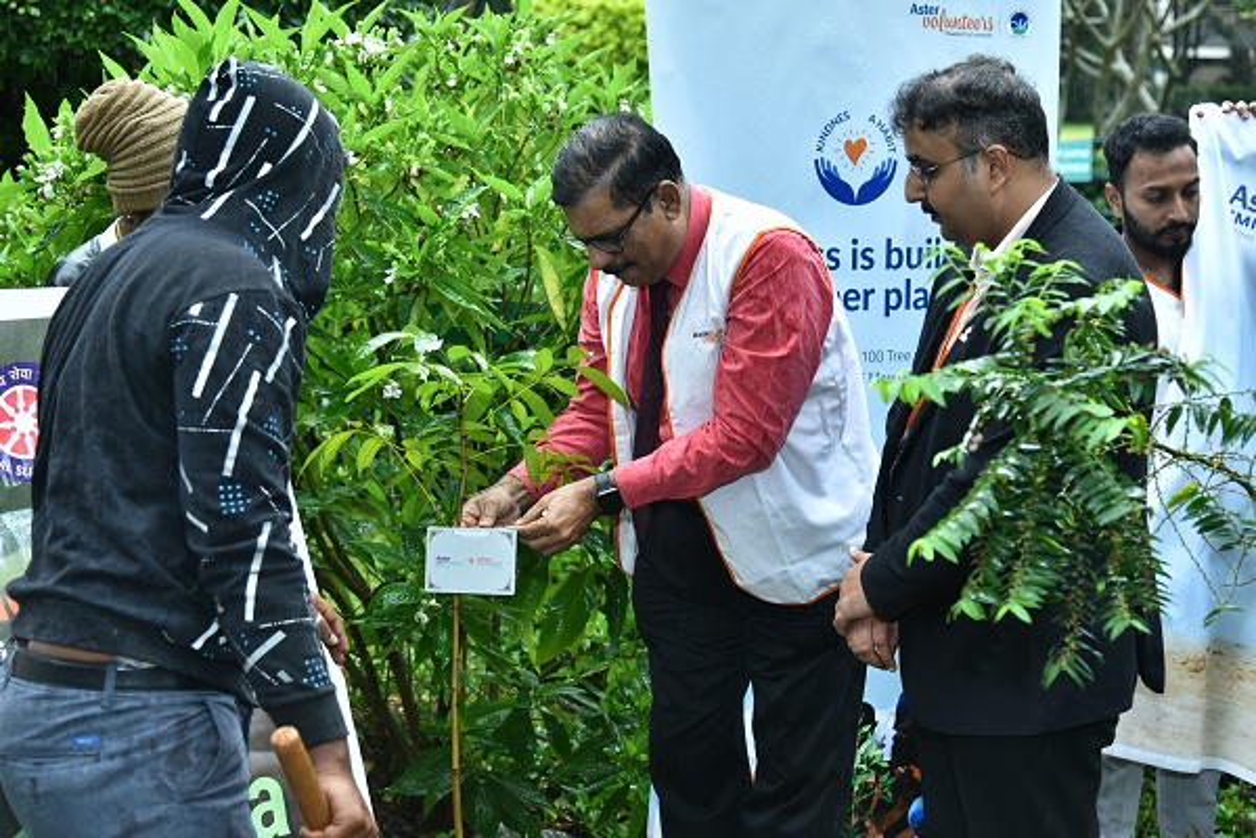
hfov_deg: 32.4
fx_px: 2163
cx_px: 628
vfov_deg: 21.9
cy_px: 419
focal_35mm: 62
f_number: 4.5
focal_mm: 62
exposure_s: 1/160
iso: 640
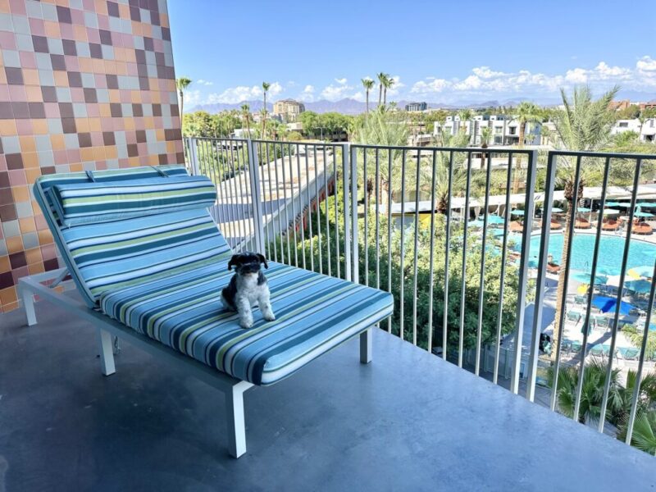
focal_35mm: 24
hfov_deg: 71.6
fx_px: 455
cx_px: 328
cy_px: 246
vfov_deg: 56.8
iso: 80
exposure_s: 1/2469
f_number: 1.78
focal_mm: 6.86
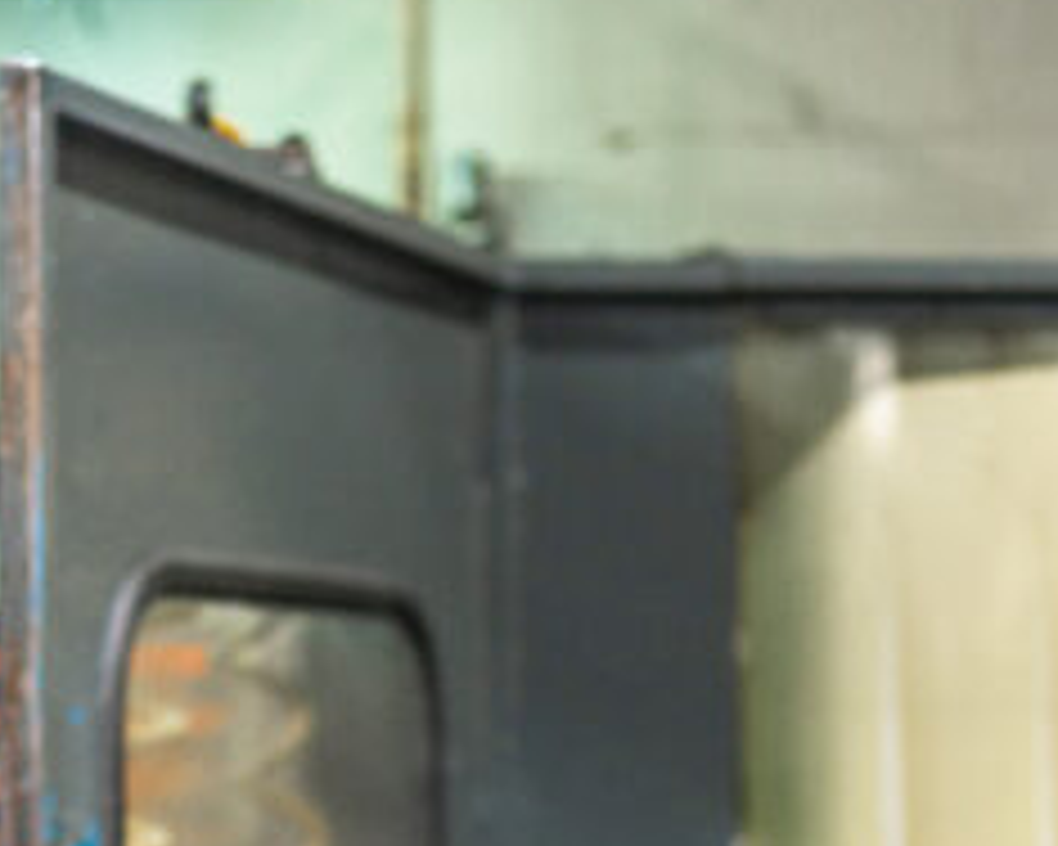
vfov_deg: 10.2
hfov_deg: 13.5
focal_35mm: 143
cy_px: 1480
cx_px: 479
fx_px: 4478
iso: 400
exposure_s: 1/320
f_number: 1.6
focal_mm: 35
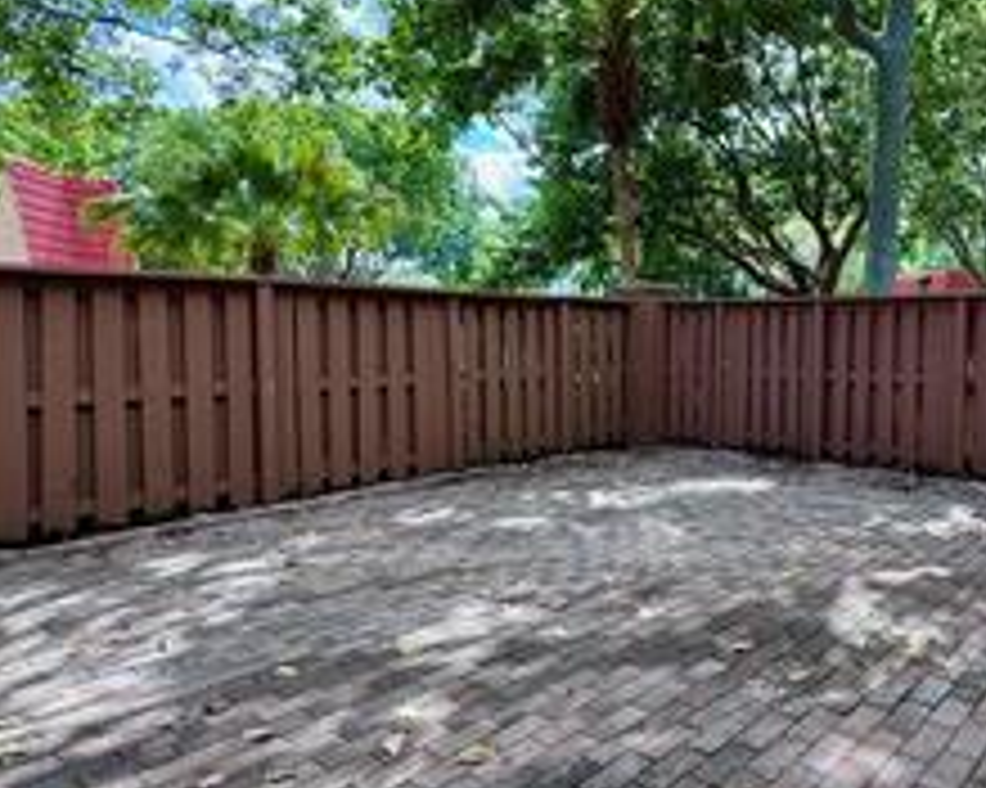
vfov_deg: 56.6
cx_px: 747
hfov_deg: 63.8
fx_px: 729
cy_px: 351
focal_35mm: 25
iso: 40
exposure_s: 1/215
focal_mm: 2.22
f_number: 2.2
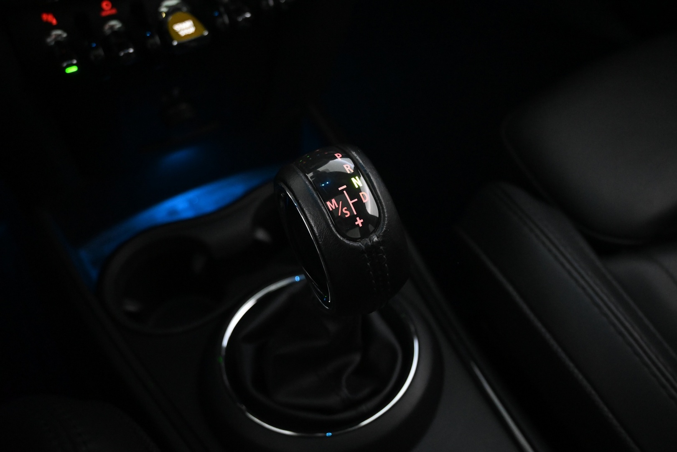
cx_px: 338
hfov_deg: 55.1
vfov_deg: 38.4
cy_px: 226
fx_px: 649
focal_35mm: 34
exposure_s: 1/40
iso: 5000
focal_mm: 23
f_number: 4.2
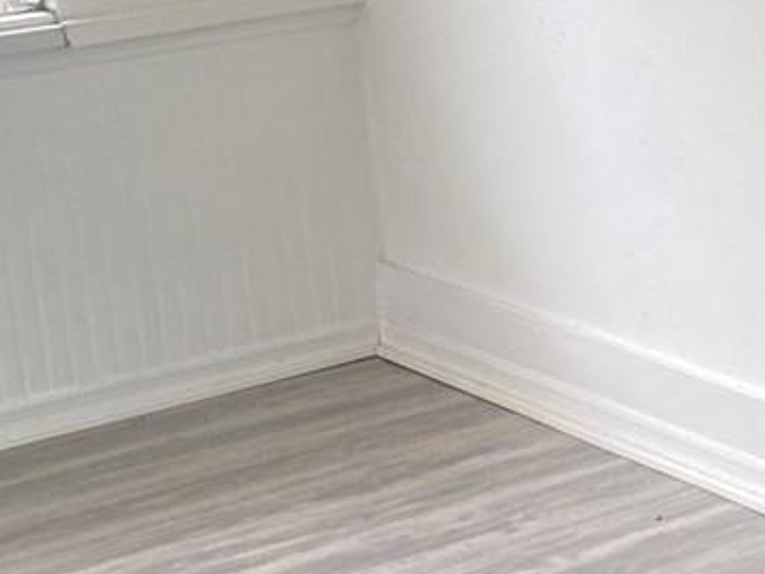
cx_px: 1476
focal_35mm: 117
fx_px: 2586
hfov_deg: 14.3
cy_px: 123
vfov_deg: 12.6
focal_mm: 4.25
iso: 100
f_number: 1.8
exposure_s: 1/122
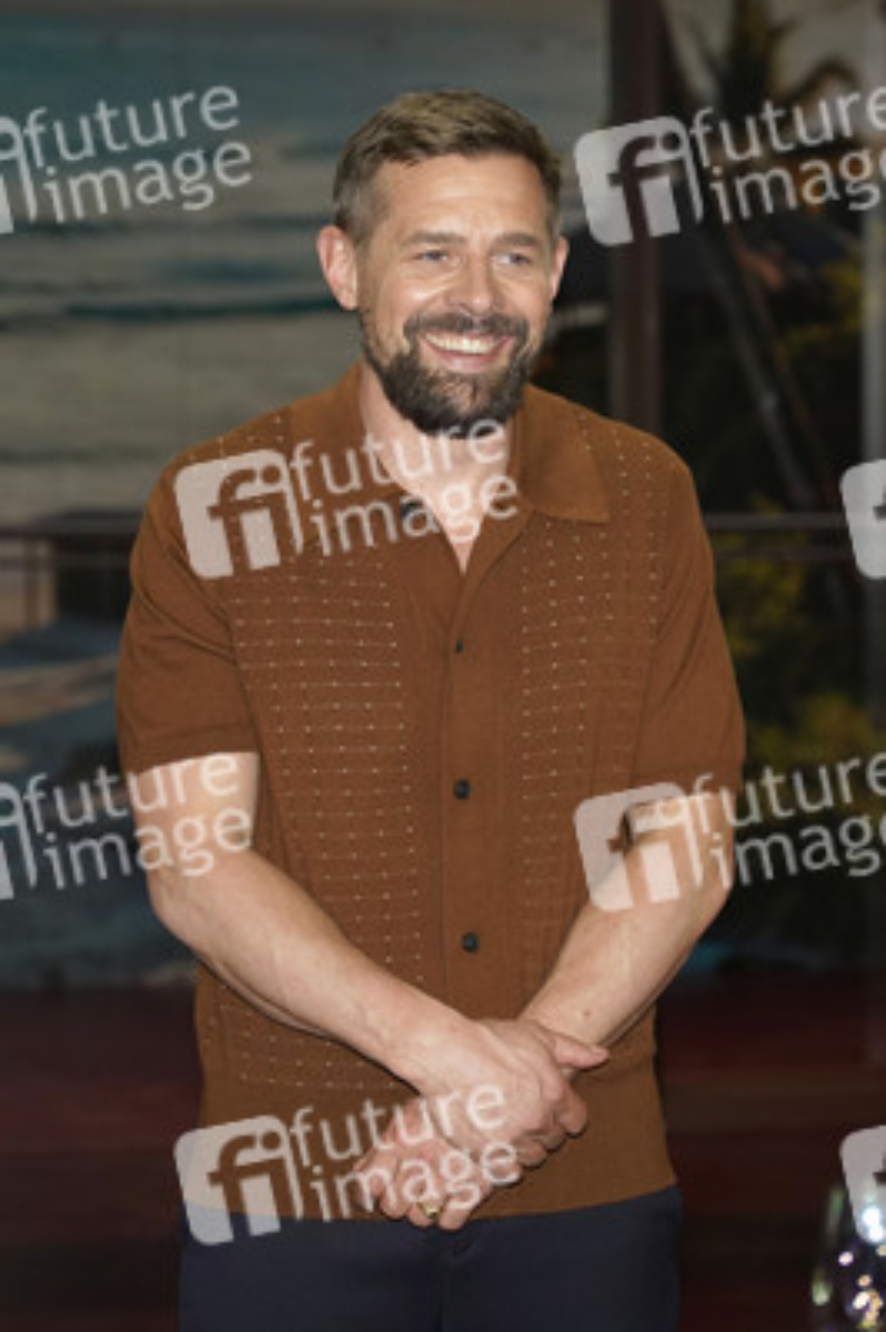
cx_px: 443
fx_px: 3957
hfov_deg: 12.8
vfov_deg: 19.1
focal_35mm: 107
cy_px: 666
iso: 2000
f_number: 5.6
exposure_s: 1/160
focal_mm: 107
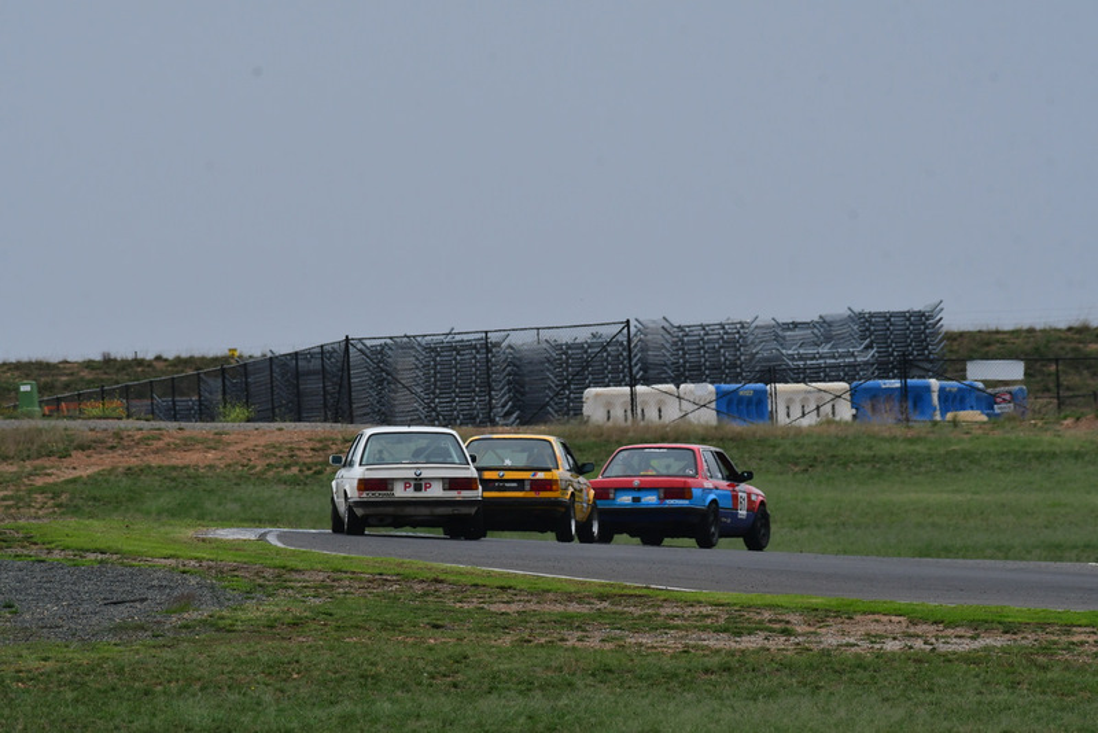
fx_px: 22882
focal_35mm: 750
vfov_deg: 1.8
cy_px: 366
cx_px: 549
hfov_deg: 2.7
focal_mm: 500
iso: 640
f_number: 11
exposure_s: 1/640
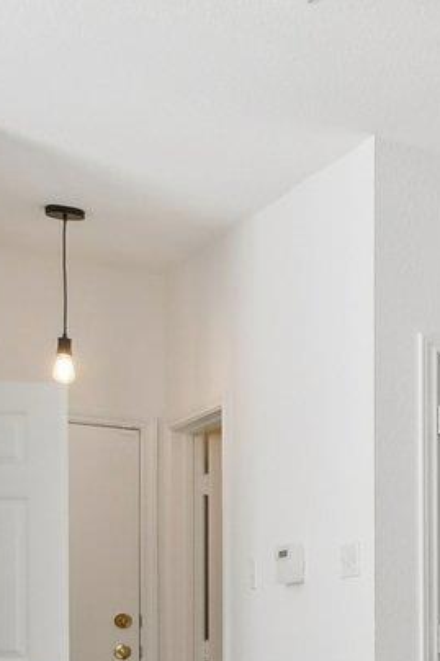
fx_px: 1394
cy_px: 644
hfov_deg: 11.4
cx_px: 1287
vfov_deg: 25.5
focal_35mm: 76
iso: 400
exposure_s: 1/60
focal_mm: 10
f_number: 8
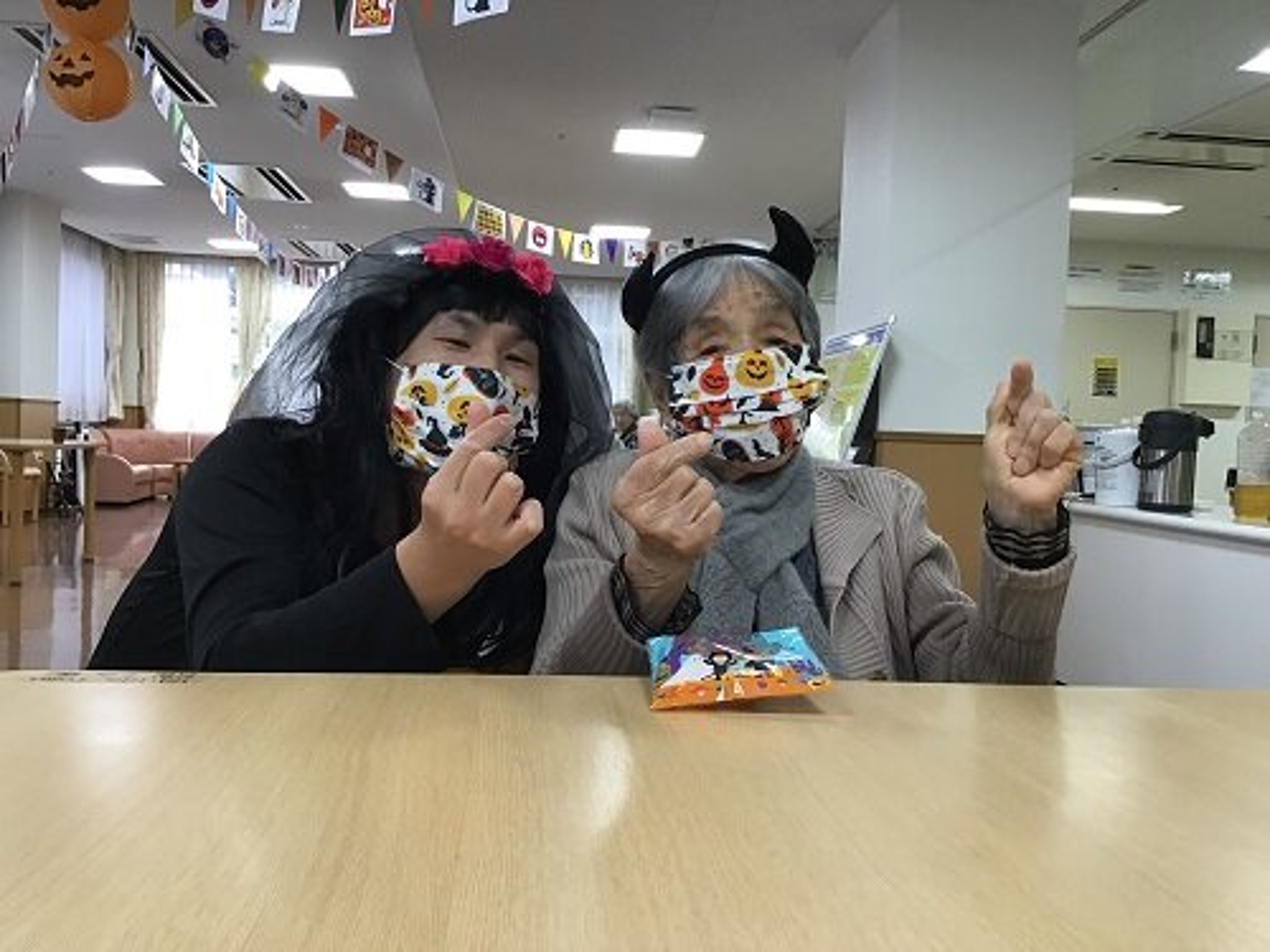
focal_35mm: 31
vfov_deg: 45.4
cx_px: 635
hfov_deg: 58.4
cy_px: 476
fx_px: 1137
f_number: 2.4
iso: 40
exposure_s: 1/30
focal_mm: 3.3
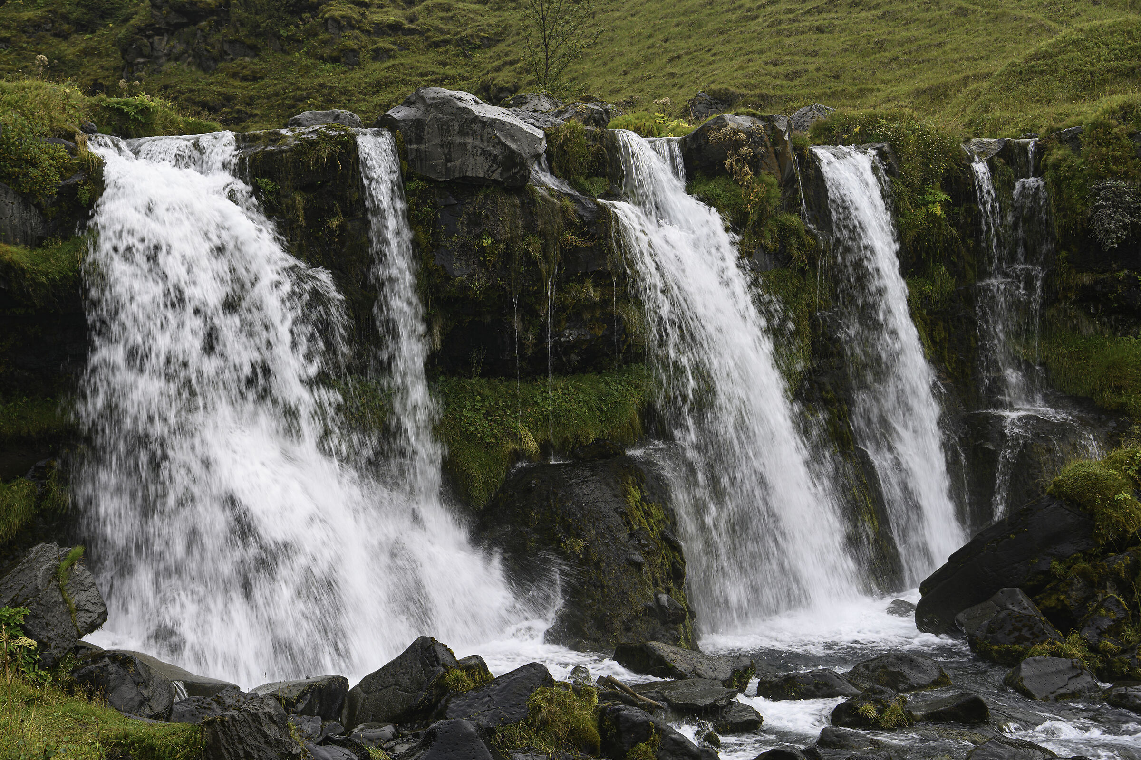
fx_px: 1648
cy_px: 380
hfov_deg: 38.2
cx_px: 570
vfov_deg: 26.0
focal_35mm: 52
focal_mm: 52
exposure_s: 1/60
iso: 100
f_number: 8
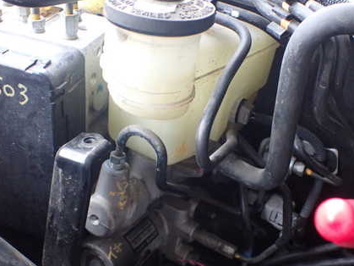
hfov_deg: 43.8
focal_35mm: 43
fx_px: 440
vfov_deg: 33.5
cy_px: 152
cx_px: 191
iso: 800
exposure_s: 1/60
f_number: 2.3
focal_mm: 5.4
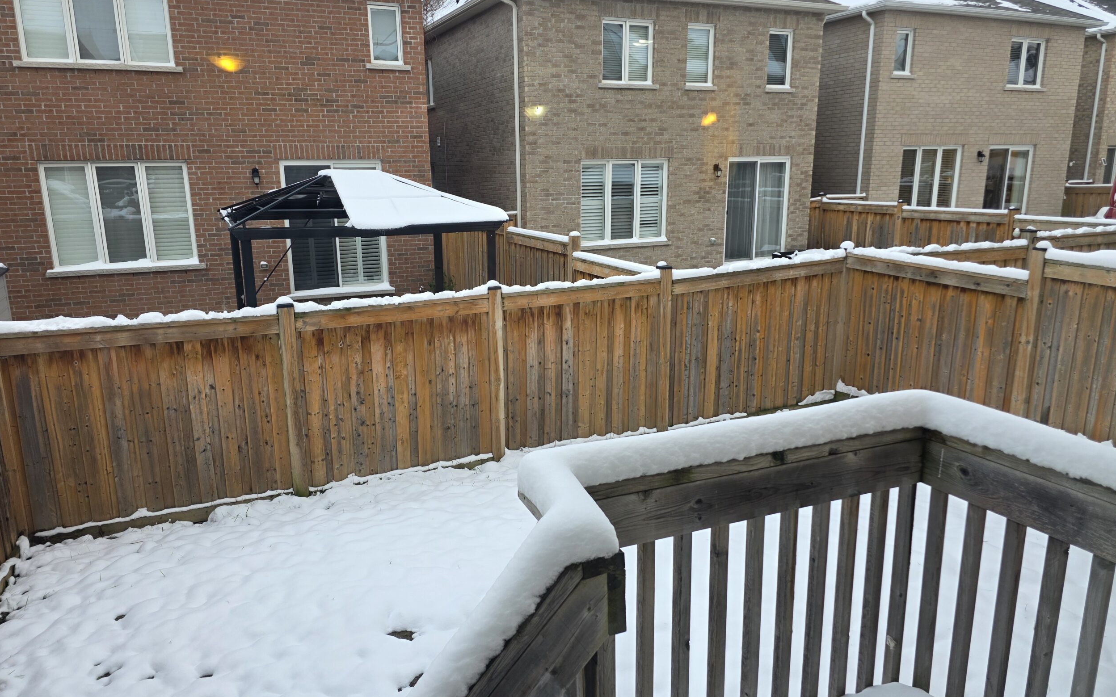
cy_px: 352
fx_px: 760
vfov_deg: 49.3
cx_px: 549
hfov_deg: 72.5
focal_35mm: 25
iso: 64
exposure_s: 1/180
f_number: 1.7
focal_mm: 6.3
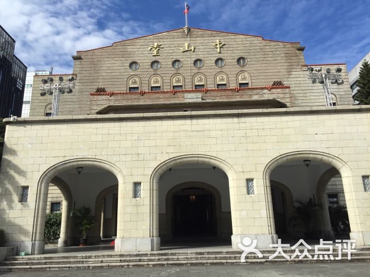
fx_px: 310
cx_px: 185
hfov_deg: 61.7
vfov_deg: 48.2
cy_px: 138
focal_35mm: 29
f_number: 2.2
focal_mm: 4.15
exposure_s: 1/2198
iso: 32
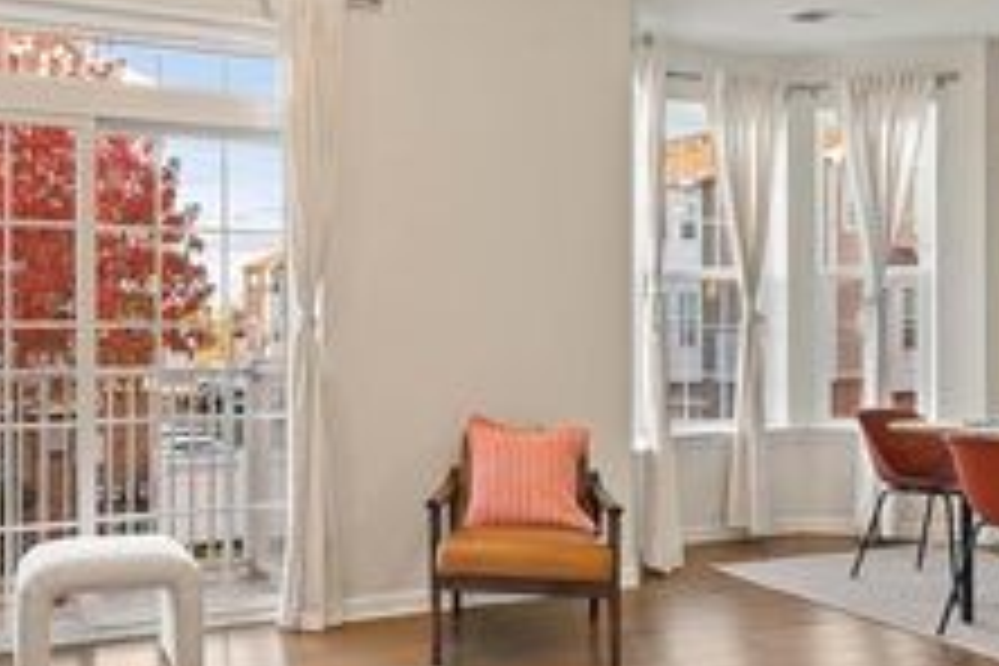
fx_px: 999
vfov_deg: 36.8
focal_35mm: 36
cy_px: 304
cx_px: 315
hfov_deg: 51.9
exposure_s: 1/6
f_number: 8
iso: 400
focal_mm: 16
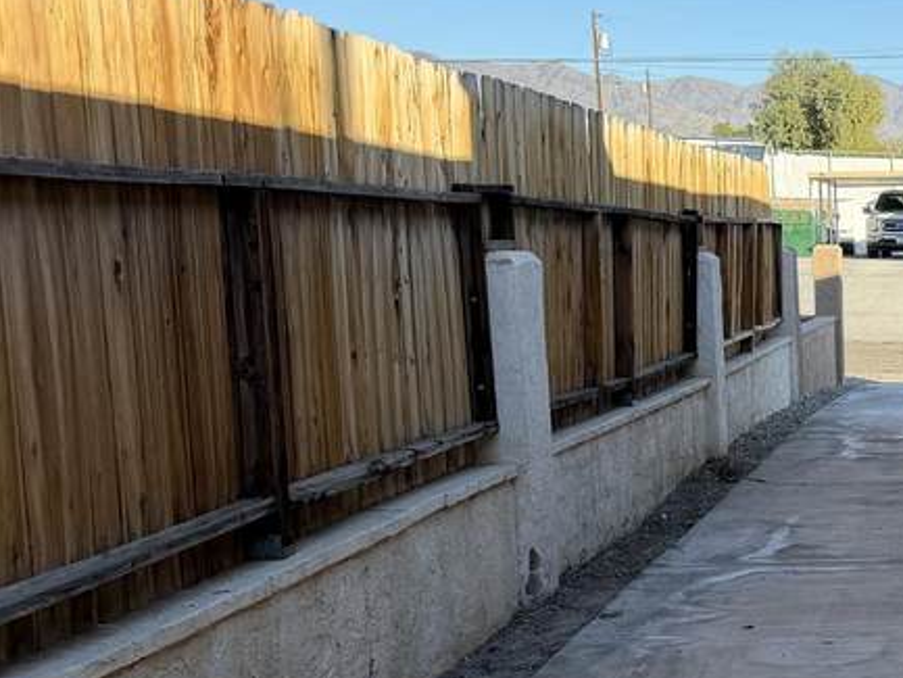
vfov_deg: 20.4
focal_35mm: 71
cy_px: 576
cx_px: 1199
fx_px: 1853
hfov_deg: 23.8
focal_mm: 6.76
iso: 100
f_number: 1.78
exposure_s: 1/1410
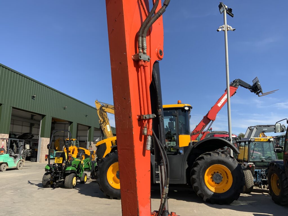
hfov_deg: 61.7
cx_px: 144
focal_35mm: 29
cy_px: 108
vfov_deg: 48.2
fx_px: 241
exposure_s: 1/1675
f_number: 1.8
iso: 16
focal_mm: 3
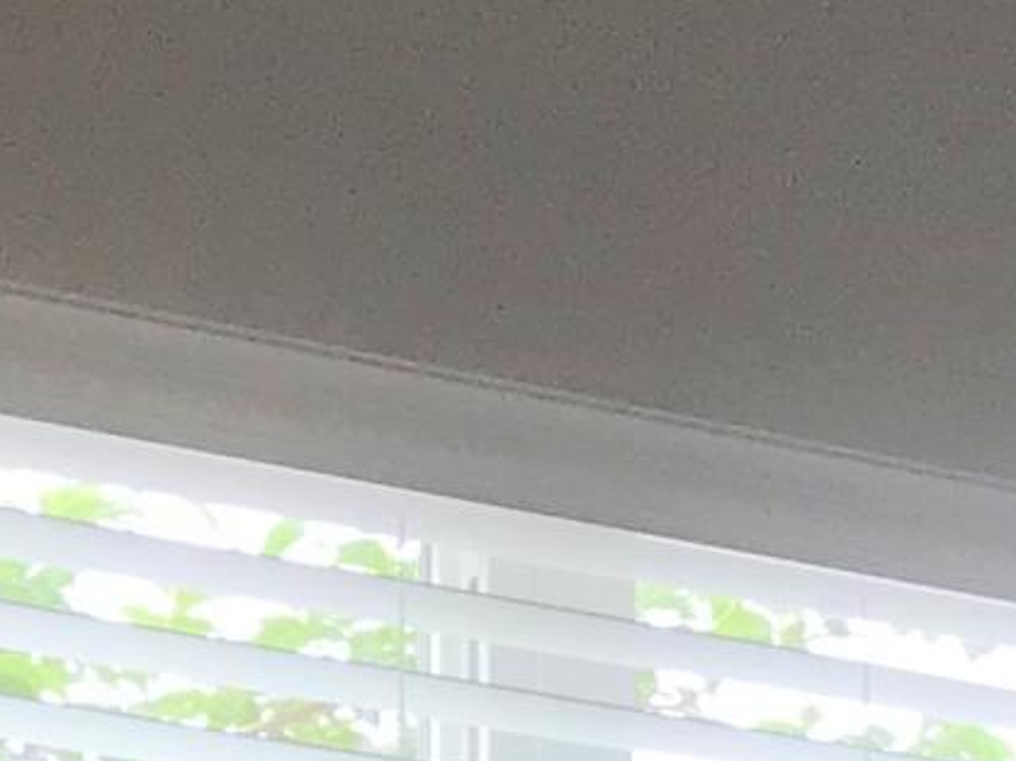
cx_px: 2044
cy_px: 2203
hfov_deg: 9.2
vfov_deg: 6.7
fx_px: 5896
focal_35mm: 201
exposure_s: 1/253
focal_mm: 3.99
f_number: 1.8
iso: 20
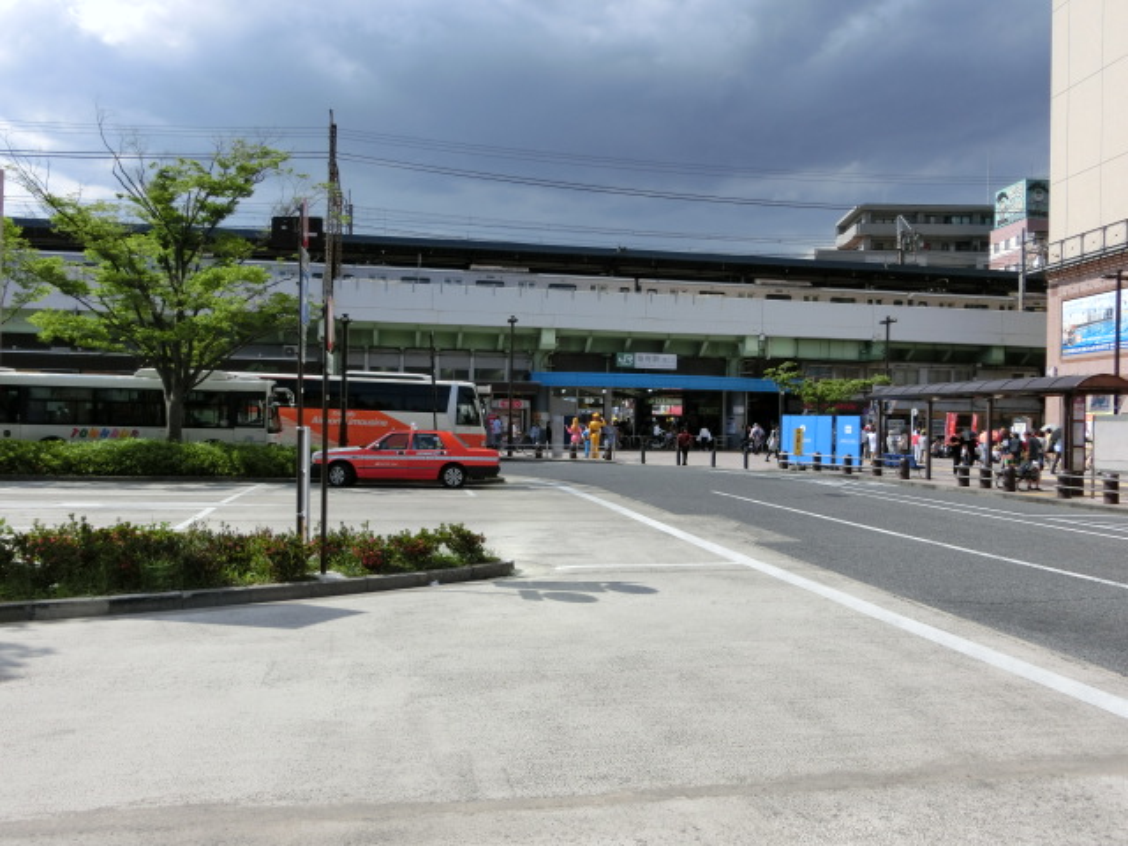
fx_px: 945
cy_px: 423
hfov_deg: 61.7
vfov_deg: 48.2
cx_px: 564
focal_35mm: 29
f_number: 7.4
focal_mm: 5.2
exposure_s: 1/250
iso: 80
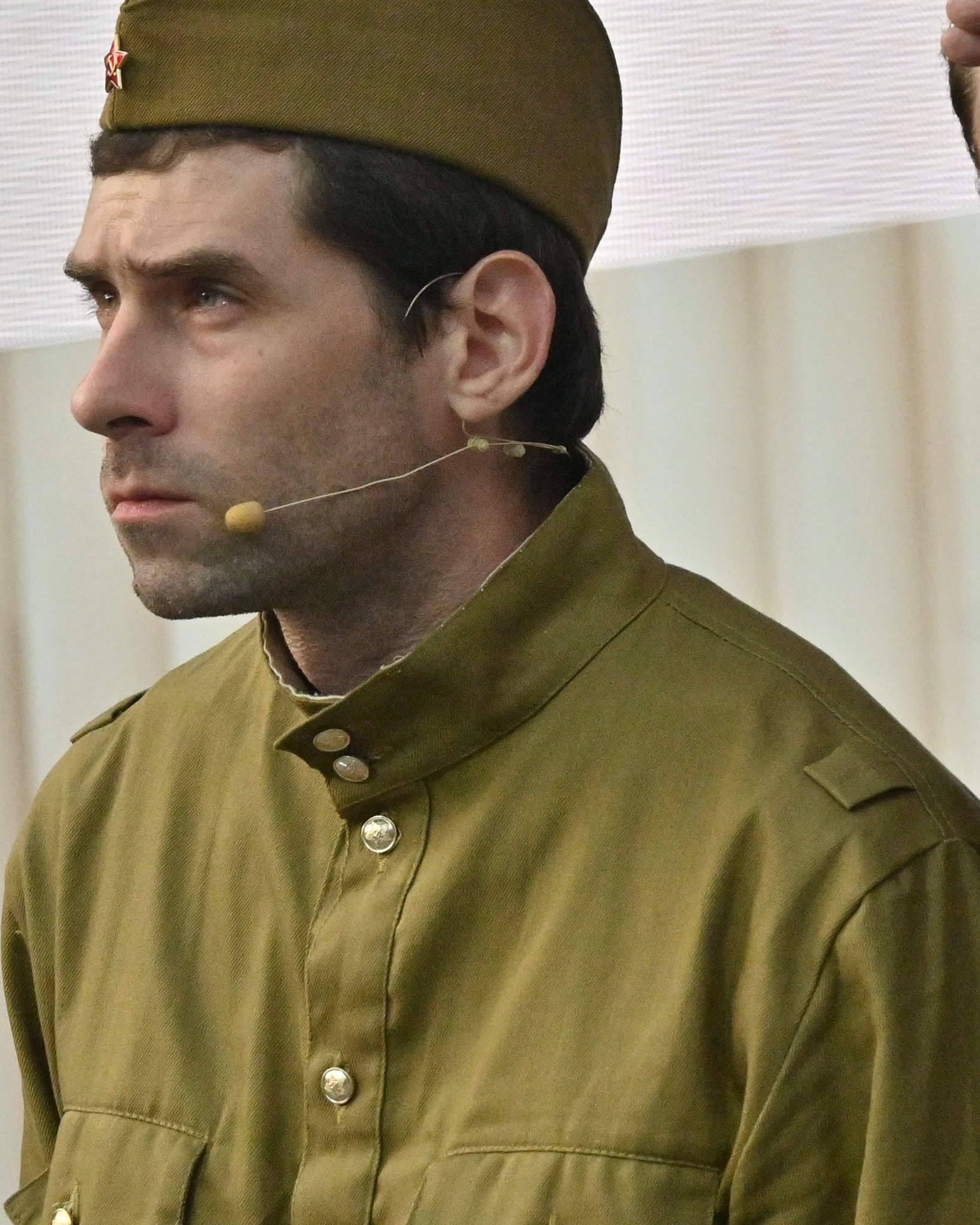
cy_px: 469
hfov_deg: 3.4
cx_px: 470
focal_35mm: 462
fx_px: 16749
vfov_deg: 4.2
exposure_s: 1/1250
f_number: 9
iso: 2000
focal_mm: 120
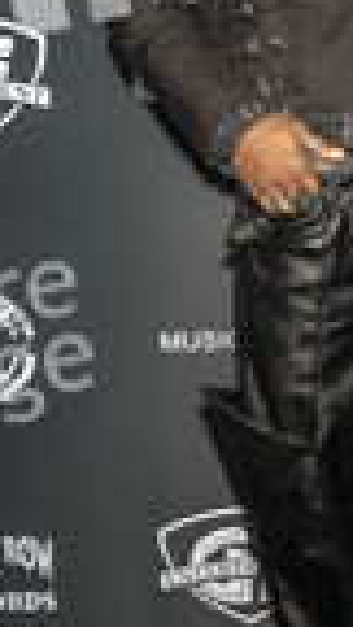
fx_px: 1165
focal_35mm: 70
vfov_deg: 29.6
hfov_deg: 16.9
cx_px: 344
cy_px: 148
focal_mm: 24
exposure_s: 1/200
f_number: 5.6
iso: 800
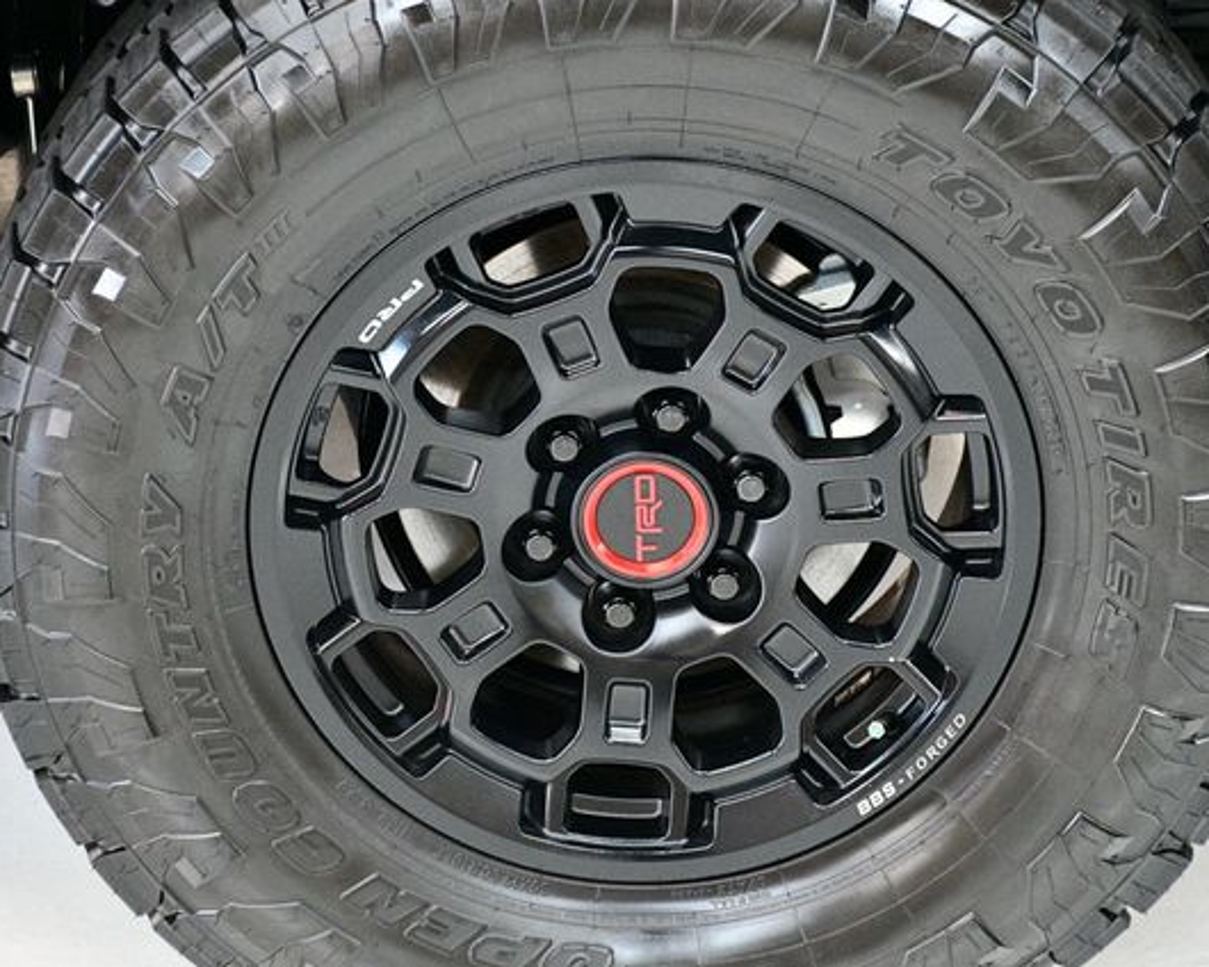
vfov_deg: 15.1
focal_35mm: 102
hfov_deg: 18.8
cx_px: 634
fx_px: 3650
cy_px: 484
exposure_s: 1/60
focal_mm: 60
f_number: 5
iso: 6400
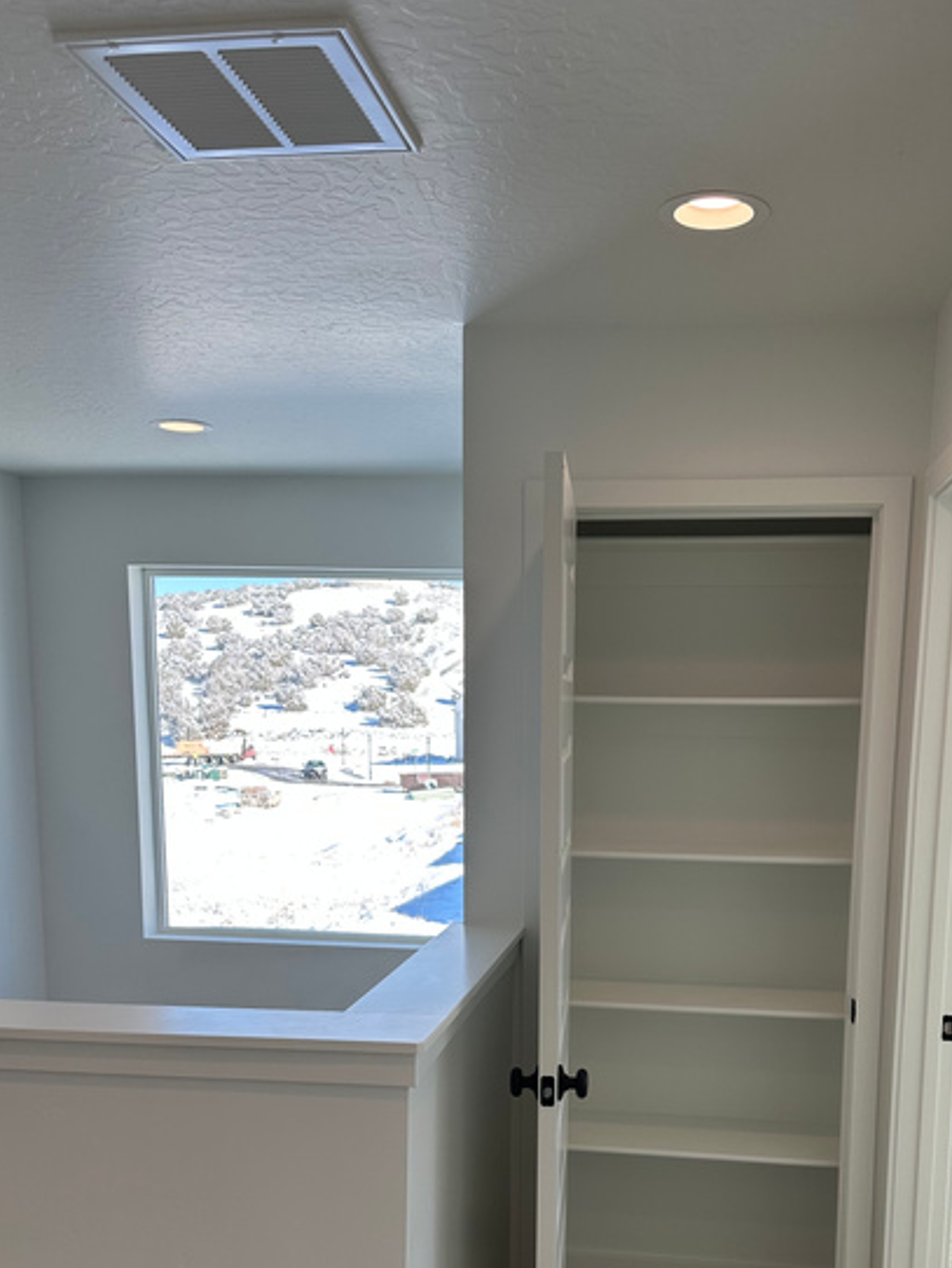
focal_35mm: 34
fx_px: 1246
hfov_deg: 41.6
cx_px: 568
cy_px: 894
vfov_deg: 52.4
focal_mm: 6.86
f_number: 1.78
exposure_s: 1/667
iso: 80
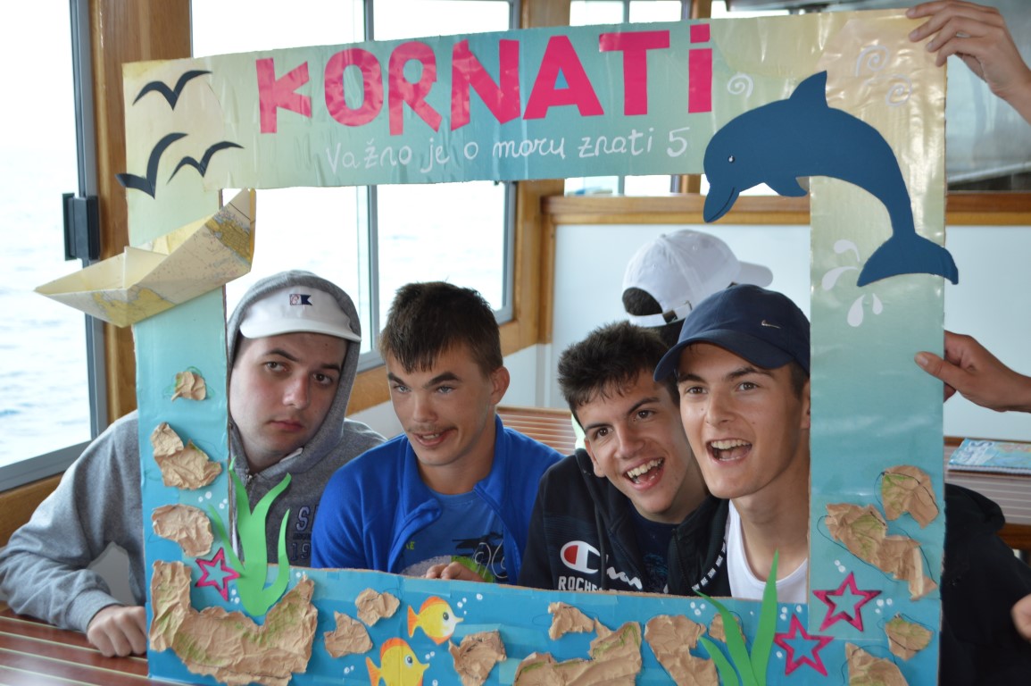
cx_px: 516
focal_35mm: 51
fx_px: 1459
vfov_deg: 26.4
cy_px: 343
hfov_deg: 38.9
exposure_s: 1/125
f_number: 5
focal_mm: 34
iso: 200
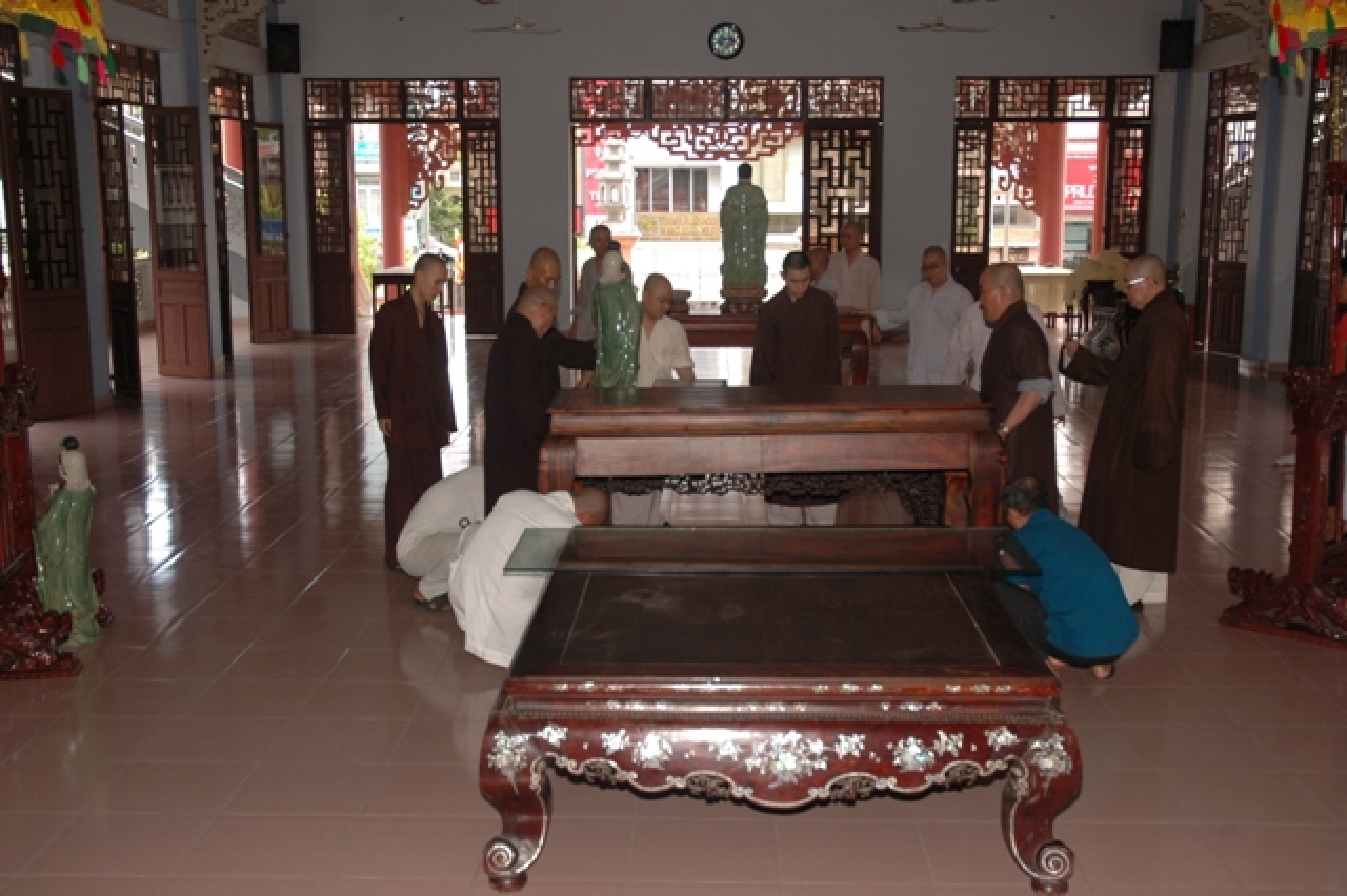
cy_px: 448
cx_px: 674
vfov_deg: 33.0
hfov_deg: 47.9
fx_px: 1515
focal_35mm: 40
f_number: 4.5
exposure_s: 1/80
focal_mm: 27
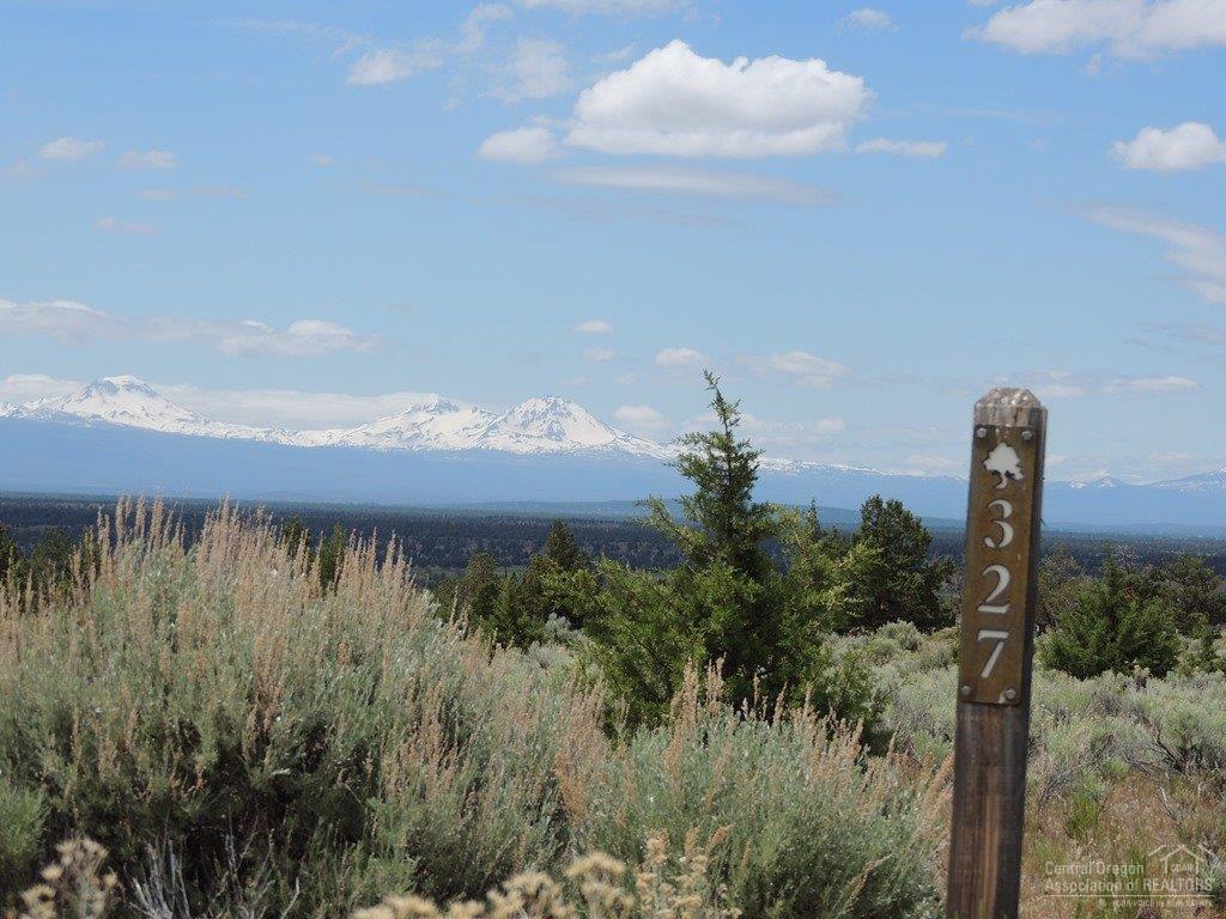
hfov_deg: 19.6
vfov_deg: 14.8
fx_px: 3542
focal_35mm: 100
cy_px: 460
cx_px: 613
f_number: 4.1
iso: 100
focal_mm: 17.8
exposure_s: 1/1250
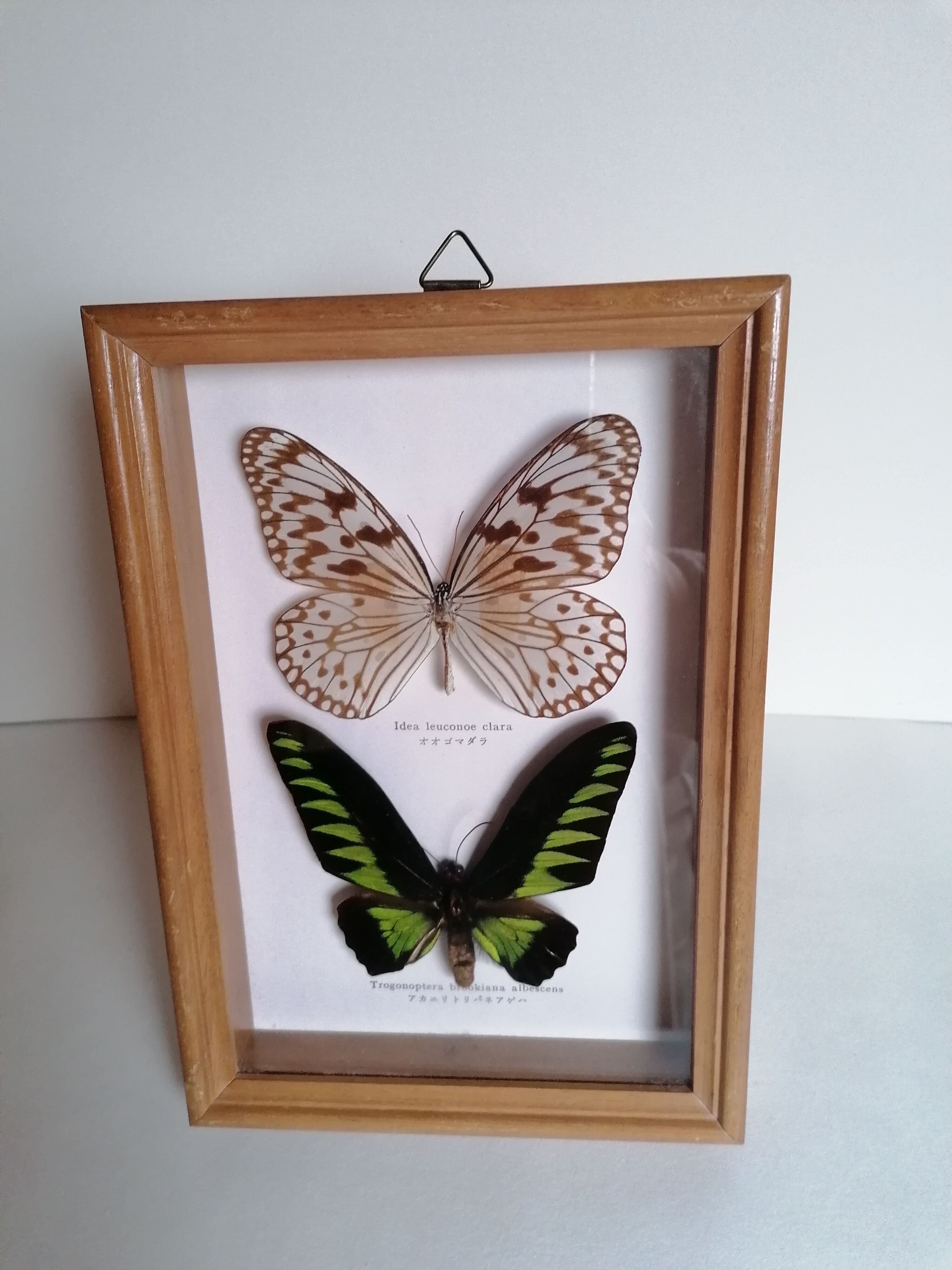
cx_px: 476
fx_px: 990
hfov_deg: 51.4
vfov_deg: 65.3
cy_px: 635
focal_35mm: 27
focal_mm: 4.75
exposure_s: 1/33.3
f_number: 1.8
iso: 250
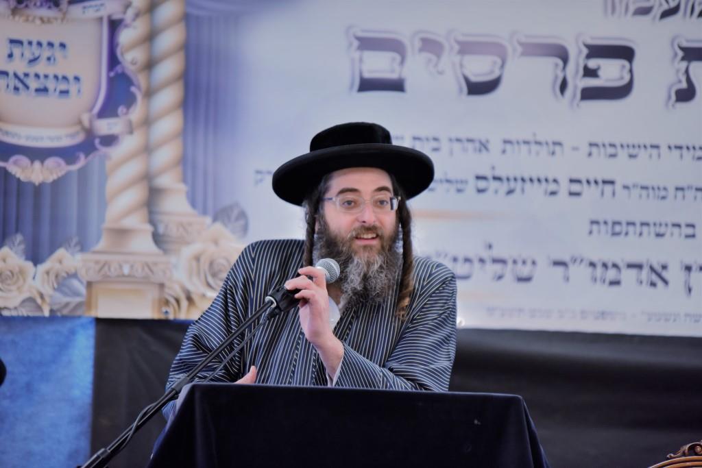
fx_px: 3900
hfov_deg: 10.3
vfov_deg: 6.9
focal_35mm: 200
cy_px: 234
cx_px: 351
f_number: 2.8
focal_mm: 200
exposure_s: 1/320
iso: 1600
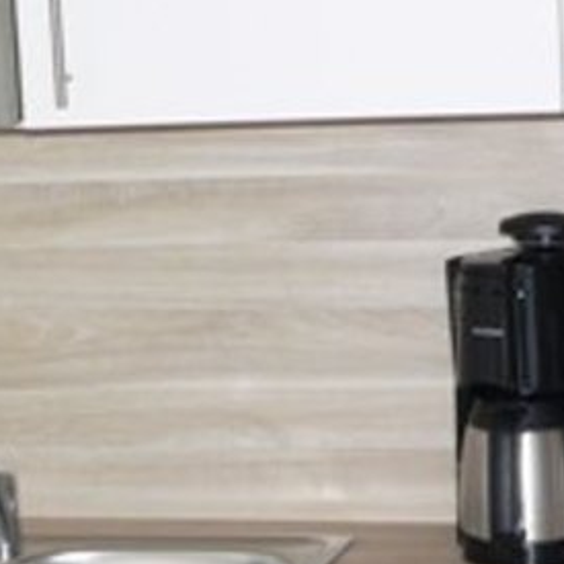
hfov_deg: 12.5
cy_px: 494
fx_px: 2562
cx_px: 168
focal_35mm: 139
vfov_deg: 12.5
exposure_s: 1/60
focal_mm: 6
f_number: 2.8
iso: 100
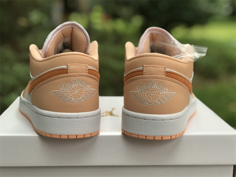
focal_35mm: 57
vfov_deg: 25.7
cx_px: 118
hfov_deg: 33.8
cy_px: 88
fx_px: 389
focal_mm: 6.6
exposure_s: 1/156
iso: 20
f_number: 2.8
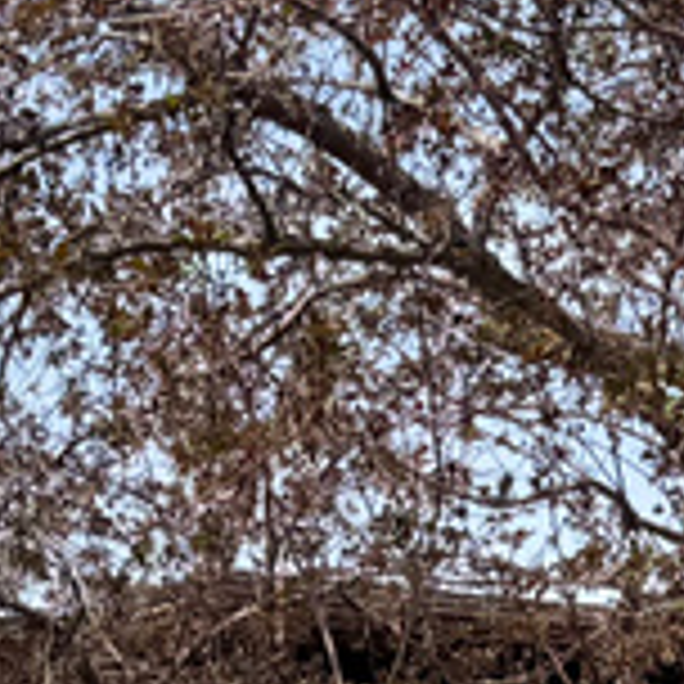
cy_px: 1228
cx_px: 126
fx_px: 3197
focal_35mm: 143
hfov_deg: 12.2
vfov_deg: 11.4
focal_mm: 6.76
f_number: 1.78
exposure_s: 1/2801
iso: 80
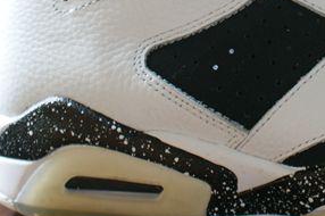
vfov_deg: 12.4
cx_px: 327
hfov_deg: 18.3
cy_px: 3
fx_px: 983
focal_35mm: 109
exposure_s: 1/50
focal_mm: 26
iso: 250
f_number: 4.5
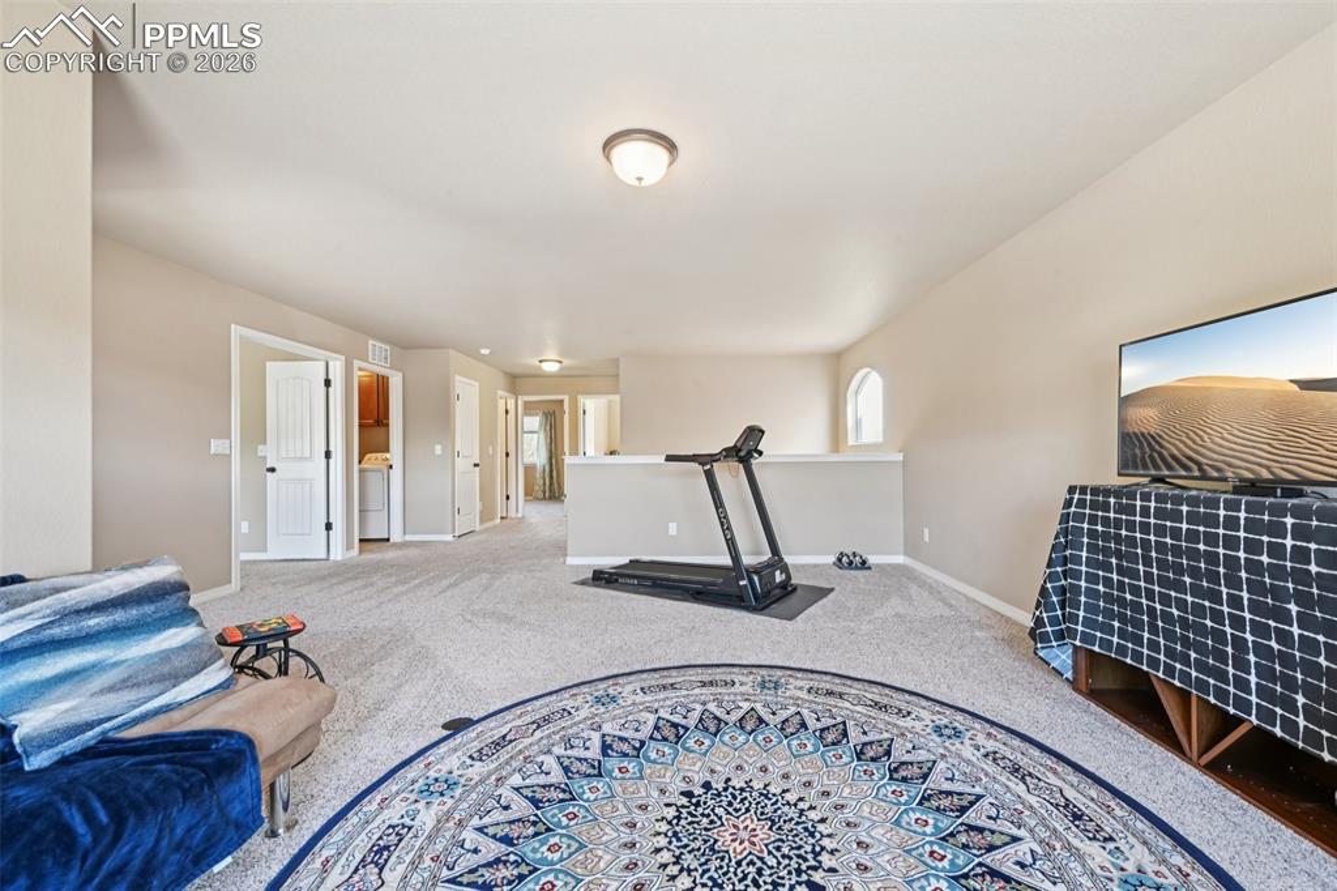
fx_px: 520
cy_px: 446
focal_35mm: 14
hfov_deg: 104.3
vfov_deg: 81.2
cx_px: 668
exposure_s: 1/5
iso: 400
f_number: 11
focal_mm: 14
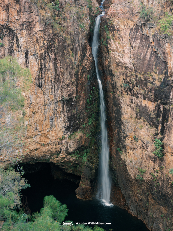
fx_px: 580
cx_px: 86
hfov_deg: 17.0
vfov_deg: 22.5
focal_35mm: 87
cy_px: 116
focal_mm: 110
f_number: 4
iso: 800
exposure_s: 1/10
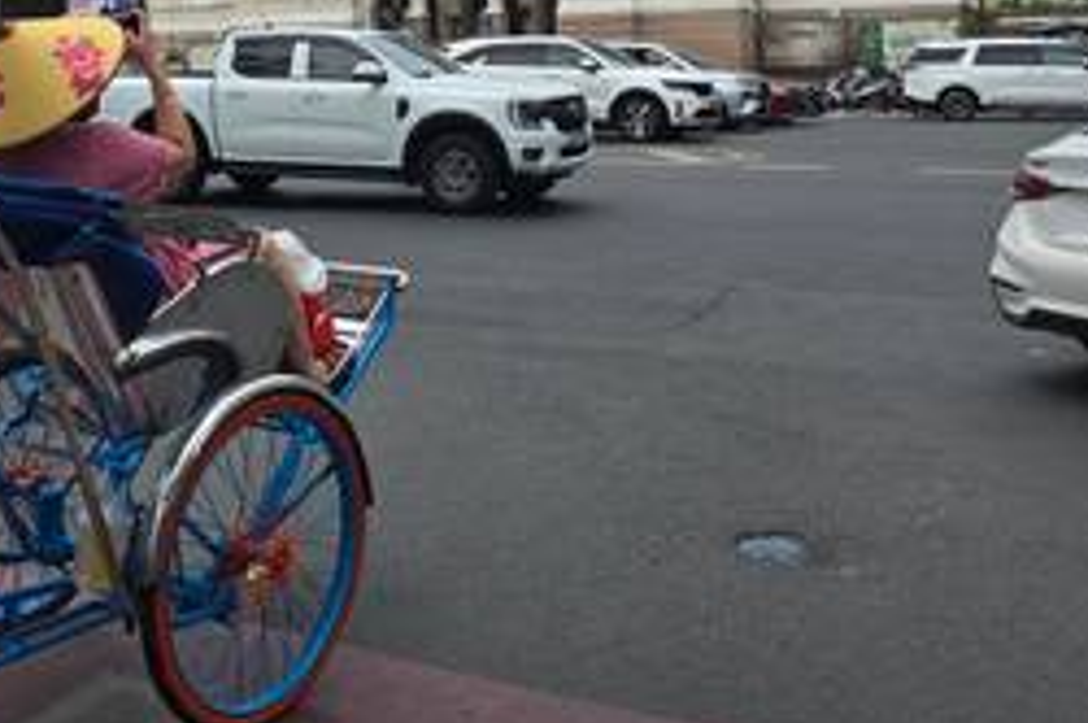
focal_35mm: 46
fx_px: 1388
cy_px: 65
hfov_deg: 41.6
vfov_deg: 28.0
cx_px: 283
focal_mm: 6.3
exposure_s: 1/707
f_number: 1.7
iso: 12
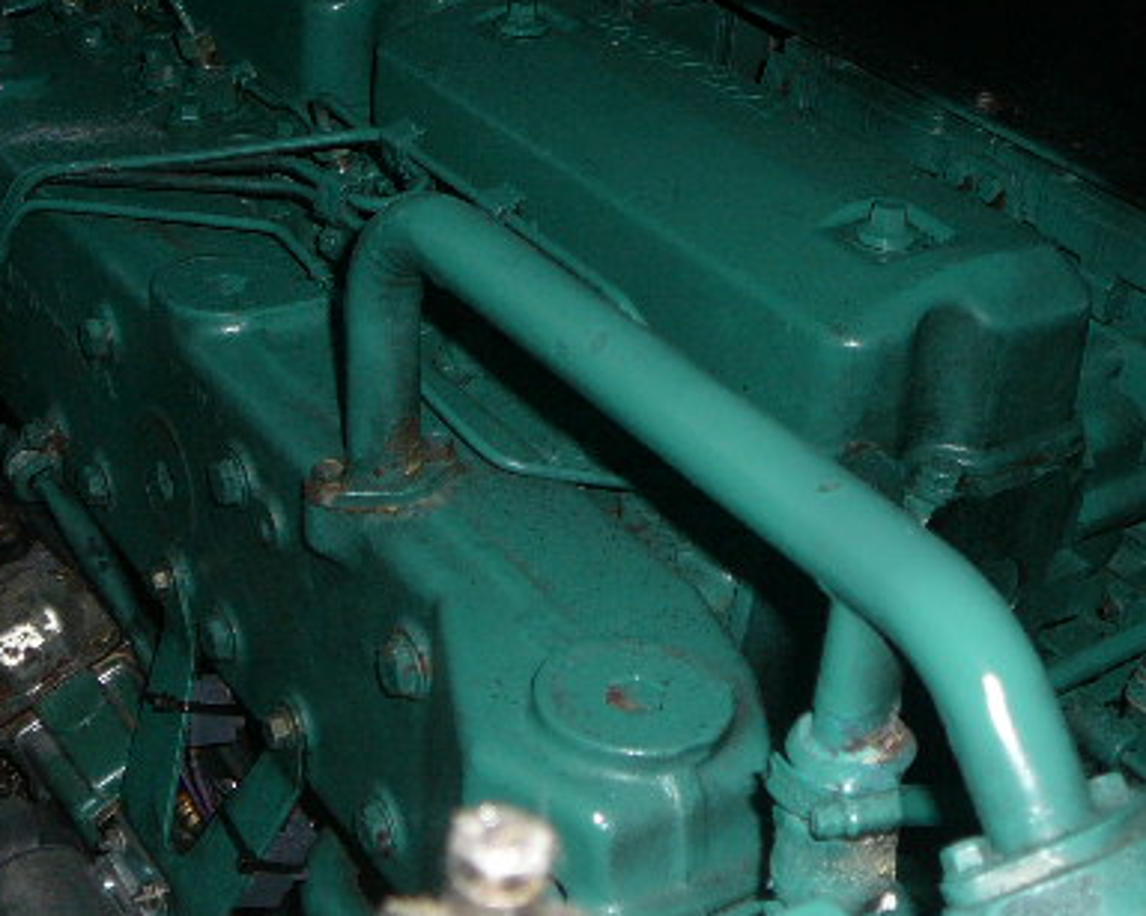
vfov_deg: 26.6
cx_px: 624
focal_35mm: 57
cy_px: 513
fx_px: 1933
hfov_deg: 33.0
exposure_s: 1/30
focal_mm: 5.2
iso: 100
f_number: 2.8
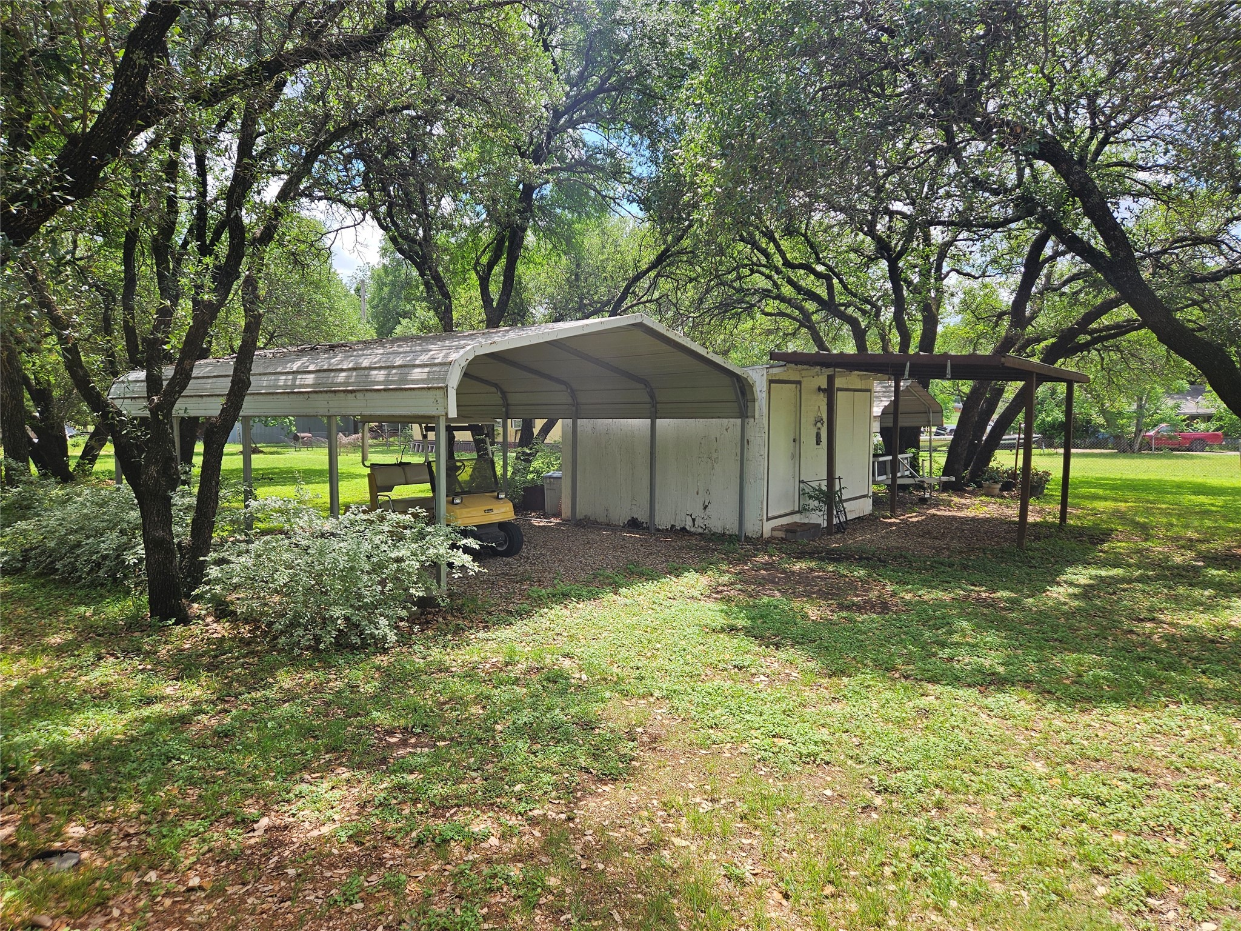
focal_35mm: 23
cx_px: 620
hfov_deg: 73.9
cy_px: 466
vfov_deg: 58.9
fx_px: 825
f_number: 1.8
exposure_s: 1/871
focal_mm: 5.4
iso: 25
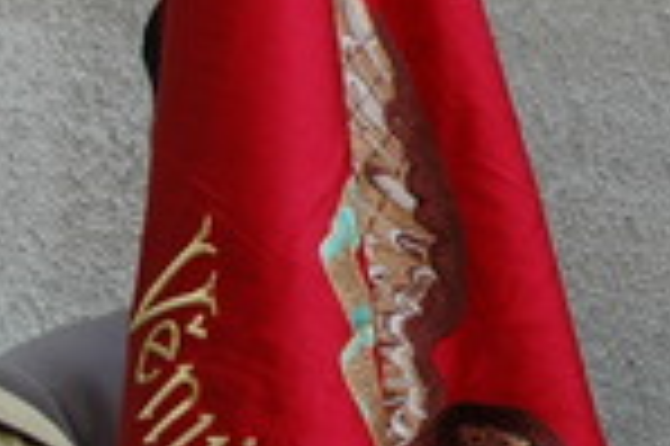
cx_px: 701
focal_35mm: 181
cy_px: 108
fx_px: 3365
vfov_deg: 7.6
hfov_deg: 11.2
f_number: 5.6
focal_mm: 28
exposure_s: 1/100
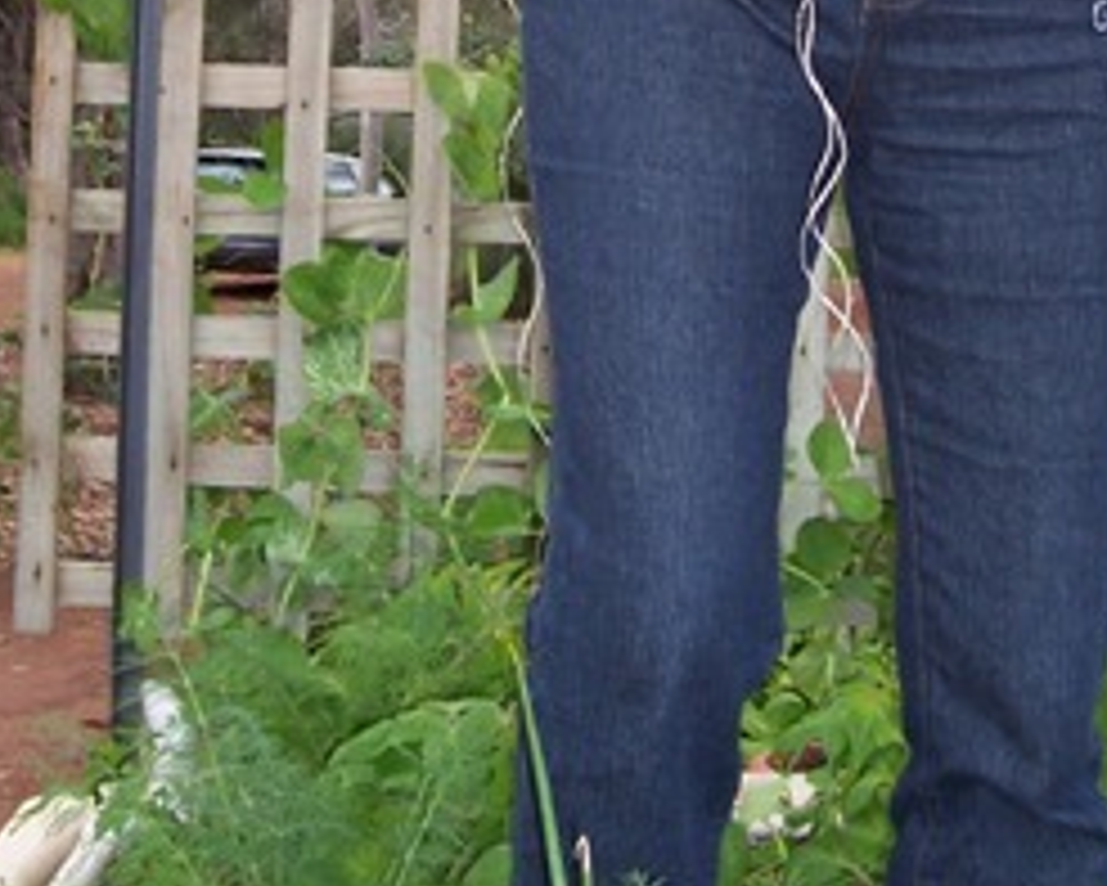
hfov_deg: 23.0
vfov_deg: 17.6
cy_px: -184
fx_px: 2720
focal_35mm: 83
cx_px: 686
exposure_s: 1/250
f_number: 2.7
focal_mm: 5.6
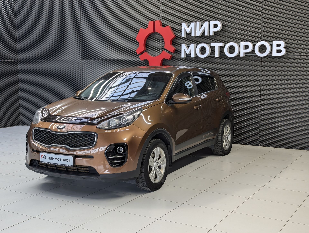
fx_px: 429
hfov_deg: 39.6
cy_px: 116
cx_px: 154
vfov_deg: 30.3
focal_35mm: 48
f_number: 1.85
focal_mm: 6.81
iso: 42
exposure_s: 1/161
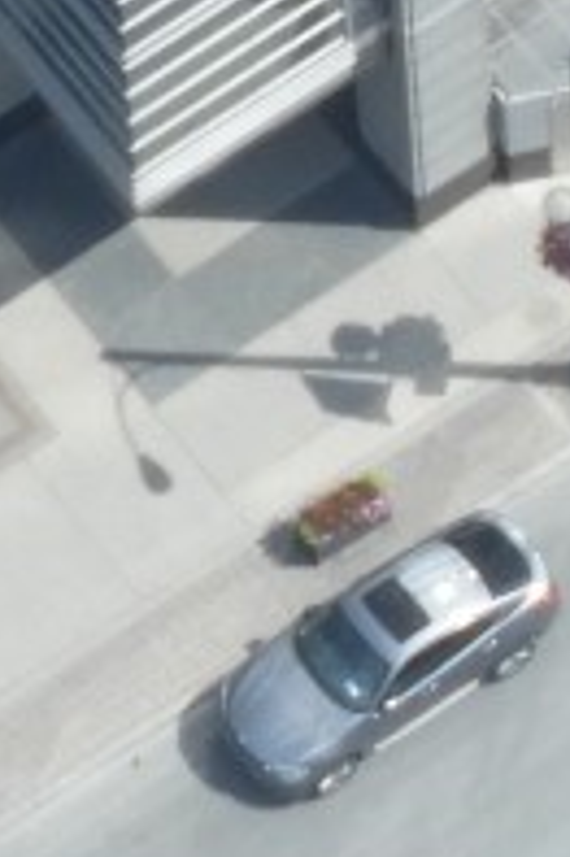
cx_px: 966
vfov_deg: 1.4
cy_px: 692
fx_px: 36185
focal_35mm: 1521
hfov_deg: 0.9
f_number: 5.3
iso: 100
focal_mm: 35.8
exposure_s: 1/400
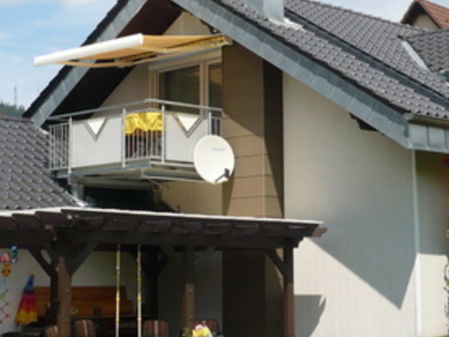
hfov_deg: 24.1
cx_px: 247
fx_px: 1050
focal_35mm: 81
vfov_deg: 18.1
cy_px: 95
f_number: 8
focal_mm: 5.8
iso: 100
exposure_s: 1/200
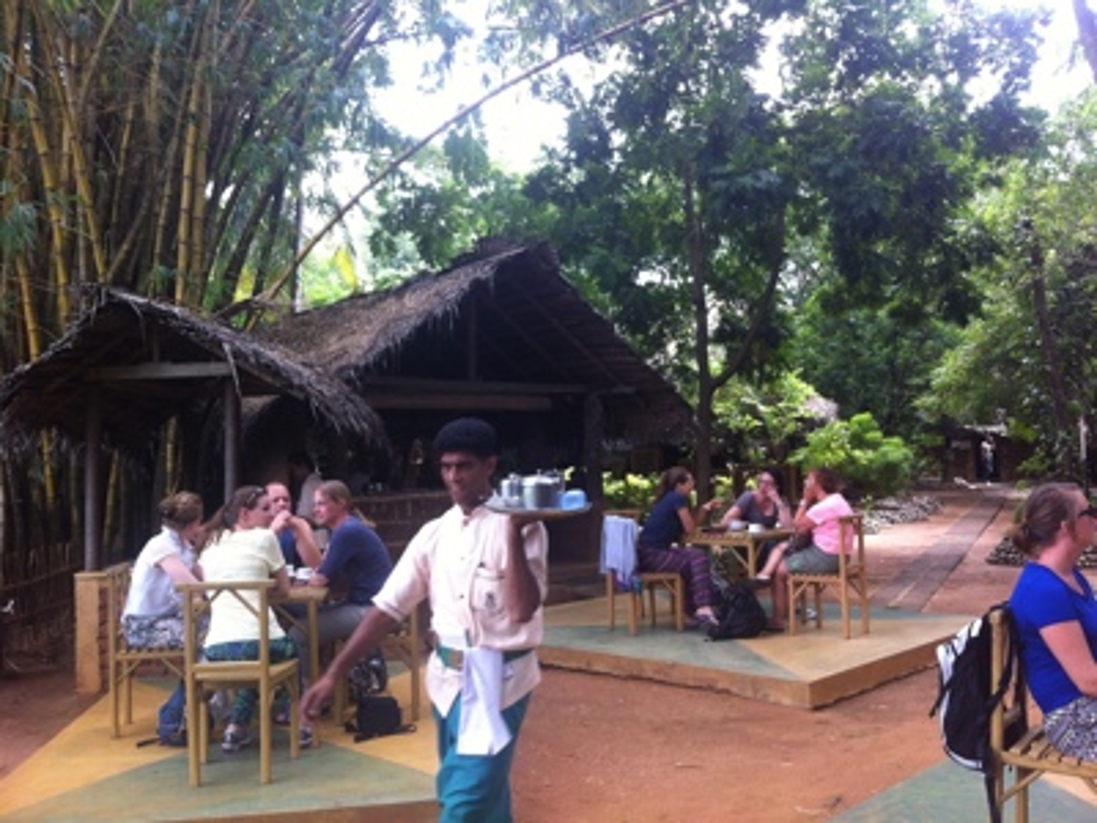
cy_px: 412
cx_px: 548
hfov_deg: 52.6
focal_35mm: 35
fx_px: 1109
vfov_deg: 40.7
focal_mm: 3.85
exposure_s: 1/82
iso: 80
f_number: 2.8
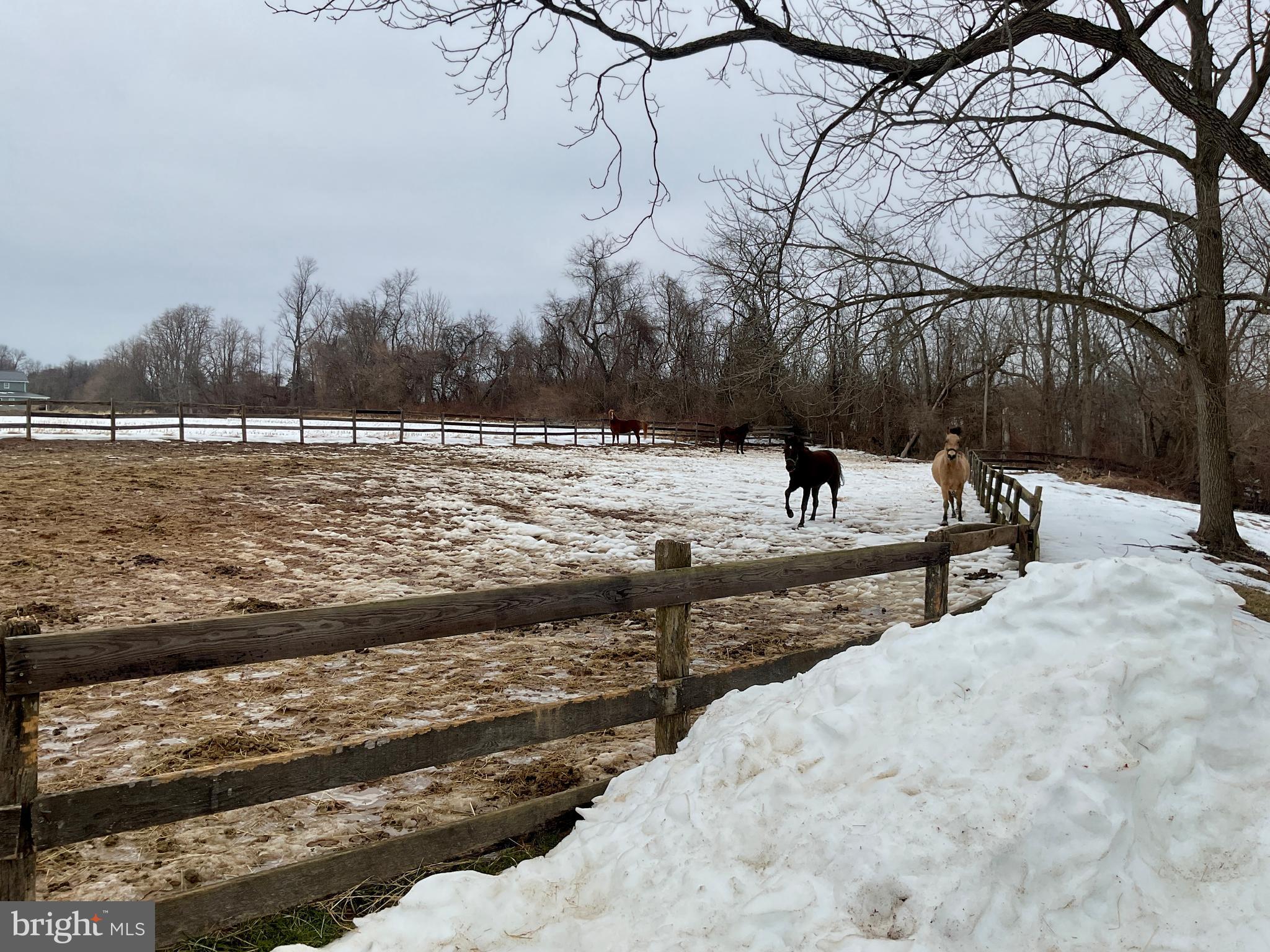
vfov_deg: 48.2
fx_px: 1064
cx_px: 635
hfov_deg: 61.7
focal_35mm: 29
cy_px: 476
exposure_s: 1/2058
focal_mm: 3
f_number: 1.8
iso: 16
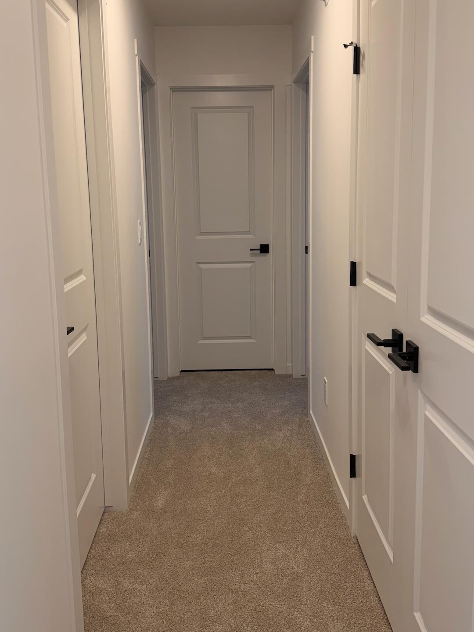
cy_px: 281
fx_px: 584
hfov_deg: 44.2
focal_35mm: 32
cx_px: 232
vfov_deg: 56.7
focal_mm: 6.76
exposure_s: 1/120
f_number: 1.78
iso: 100
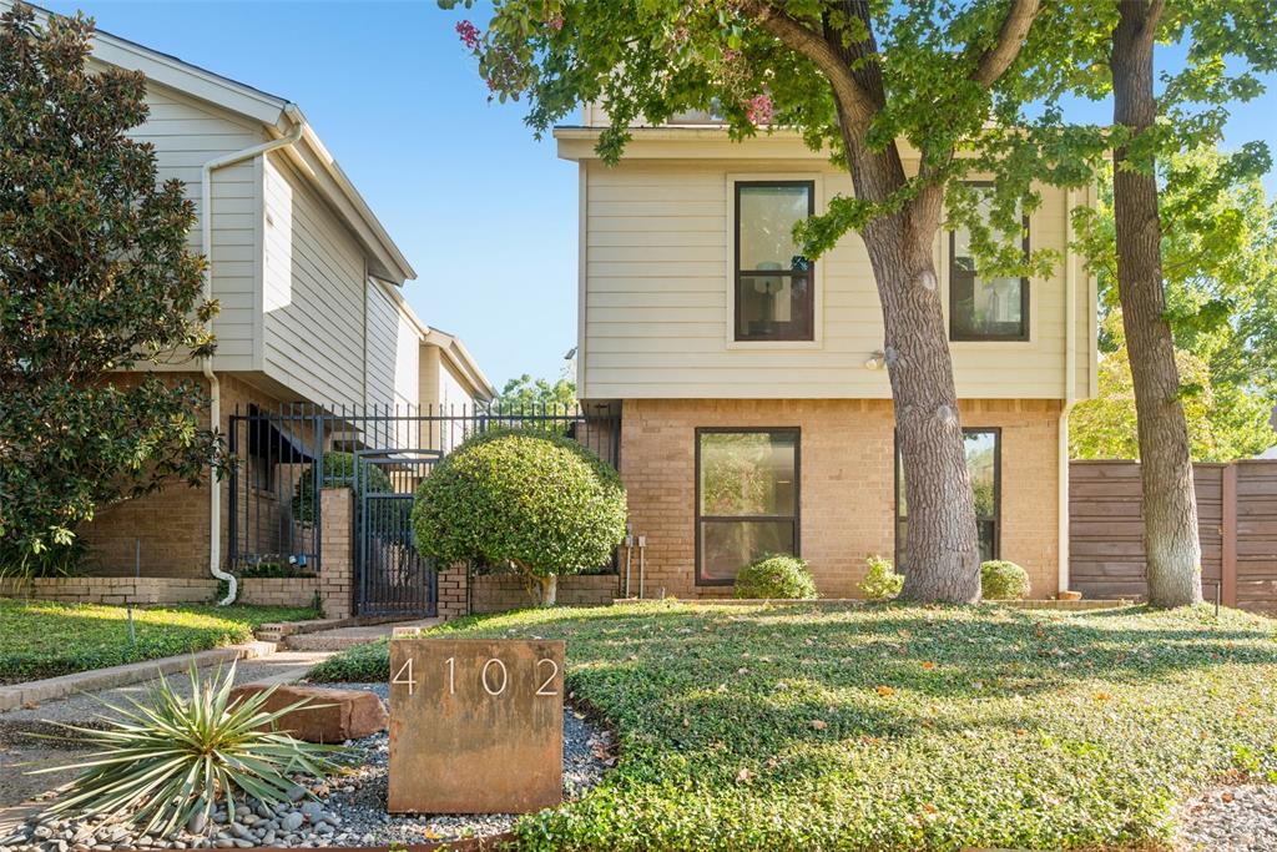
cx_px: 638
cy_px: 426
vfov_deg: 50.4
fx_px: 905
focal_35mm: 26
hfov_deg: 70.4
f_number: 8
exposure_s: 1/200
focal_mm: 25.5
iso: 400
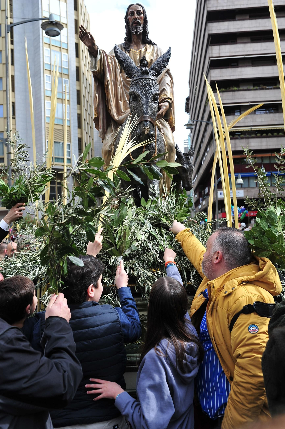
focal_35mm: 35
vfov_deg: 54.5
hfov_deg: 37.8
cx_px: 142
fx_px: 416
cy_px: 214
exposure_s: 1/800
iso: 400
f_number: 5.6
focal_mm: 35
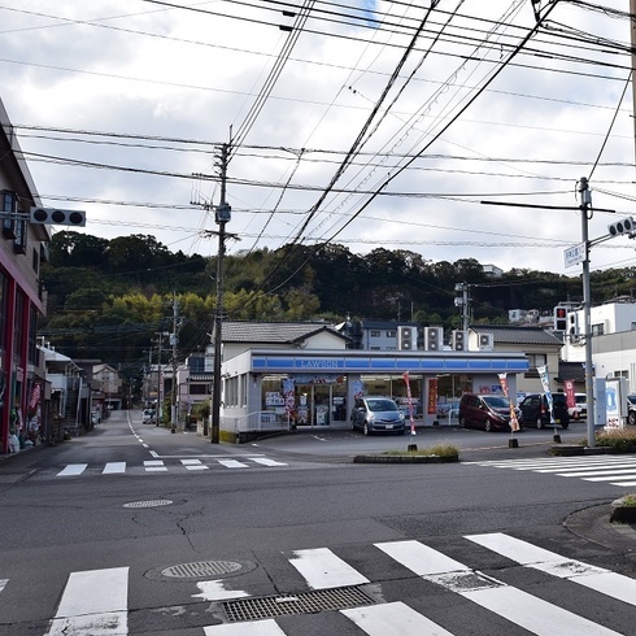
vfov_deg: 42.8
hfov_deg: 41.7
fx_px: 811
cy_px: 319
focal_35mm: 39
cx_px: 466
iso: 160
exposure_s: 1/1000
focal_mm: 20
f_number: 4
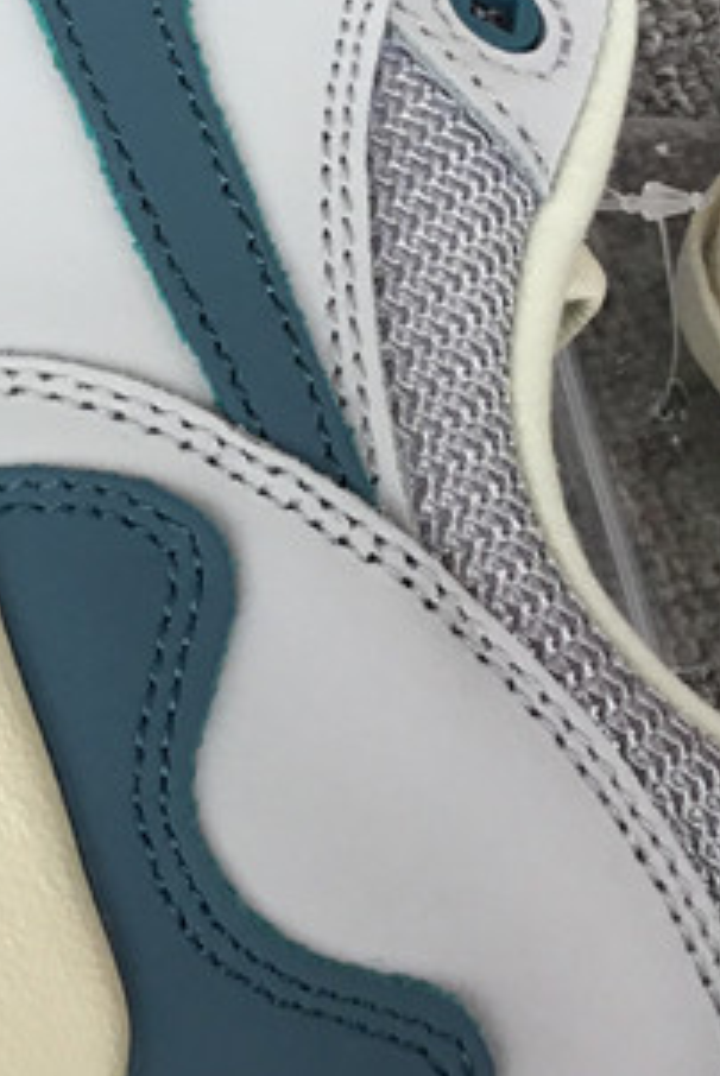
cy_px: 126
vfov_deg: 20.8
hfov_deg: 14.0
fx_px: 2873
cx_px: -50
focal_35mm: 96
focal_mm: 3.3
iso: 40
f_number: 2.4
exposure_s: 1/100
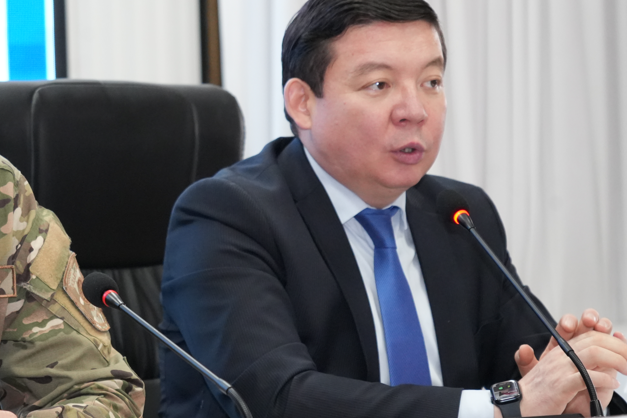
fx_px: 3535
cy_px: 204
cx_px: 142
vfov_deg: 6.8
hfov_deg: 10.1
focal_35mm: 203
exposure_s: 1/125
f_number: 6.3
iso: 5000
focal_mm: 113
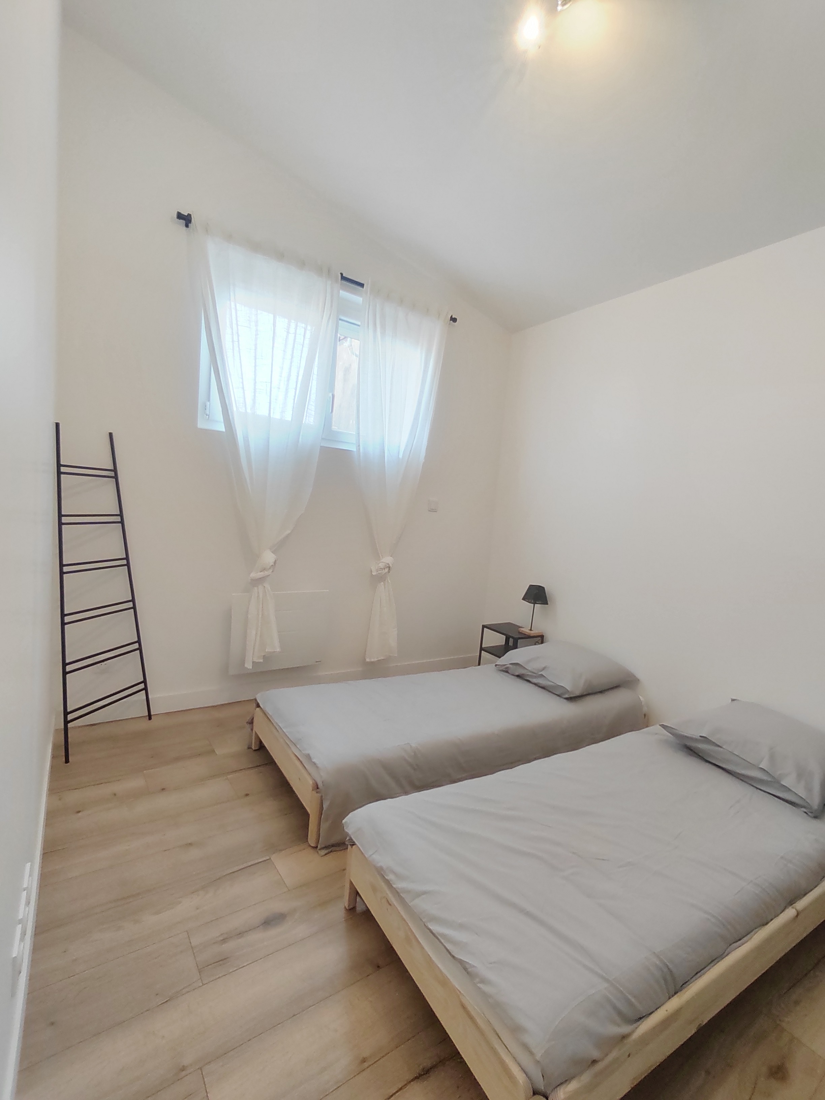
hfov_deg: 78.1
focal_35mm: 16
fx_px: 508
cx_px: 412
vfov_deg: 94.5
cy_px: 550
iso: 102
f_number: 2.2
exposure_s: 1/30
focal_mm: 1.68
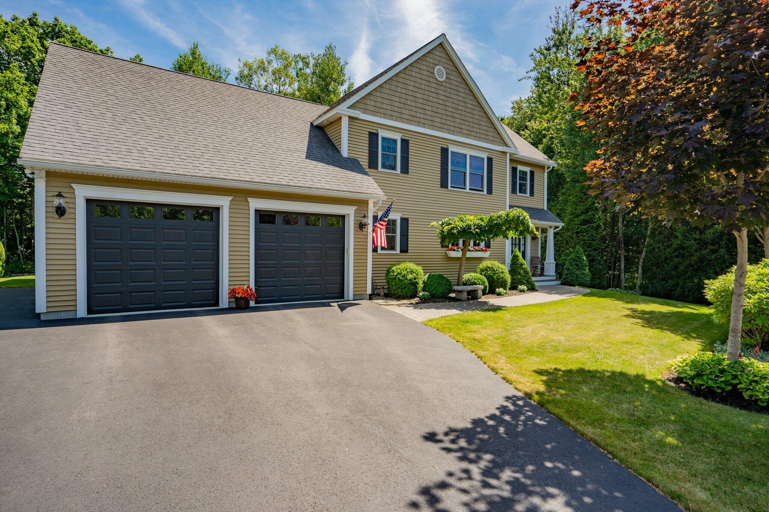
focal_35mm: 18
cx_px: 384
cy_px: 256
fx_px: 384
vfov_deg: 67.4
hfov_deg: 90.0
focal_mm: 18
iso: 50
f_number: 9
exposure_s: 1/160
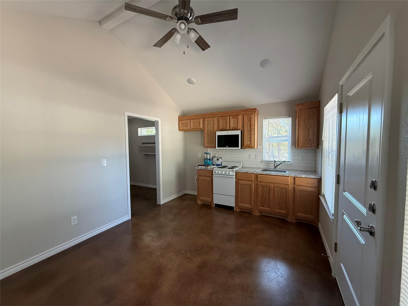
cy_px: 153
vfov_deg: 85.7
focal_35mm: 14
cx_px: 204
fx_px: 165
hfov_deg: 102.1
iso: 320
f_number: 2.2
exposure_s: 1/99
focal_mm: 2.22
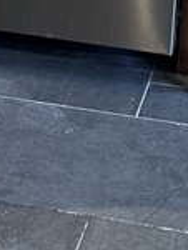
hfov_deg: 10.9
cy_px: -227
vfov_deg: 13.1
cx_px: 246
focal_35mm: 133
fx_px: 960
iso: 100
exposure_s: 1/60
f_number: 1.5
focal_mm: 5.7
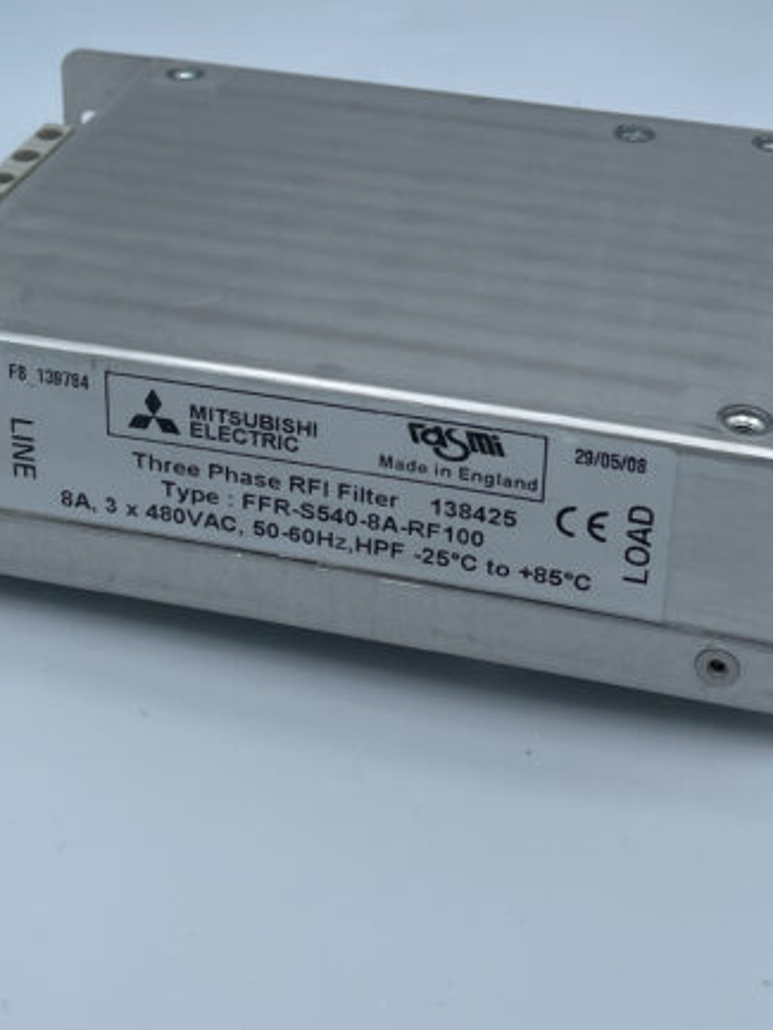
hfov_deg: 30.2
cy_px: 86
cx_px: 438
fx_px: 1428
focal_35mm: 48
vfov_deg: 36.9
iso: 32
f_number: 1.6
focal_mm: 4.2
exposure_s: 1/2212
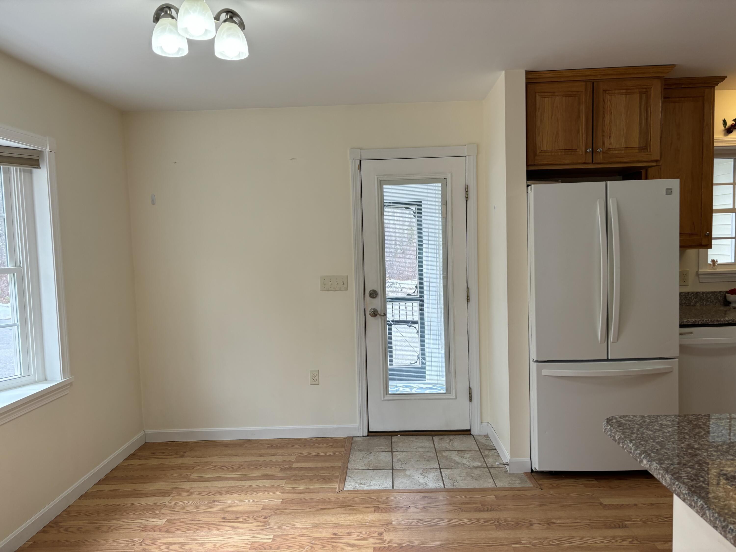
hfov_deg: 67.3
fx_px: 553
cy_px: 276
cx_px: 368
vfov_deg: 53.1
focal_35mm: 26
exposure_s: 1/120
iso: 40
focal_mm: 5.96
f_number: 1.6
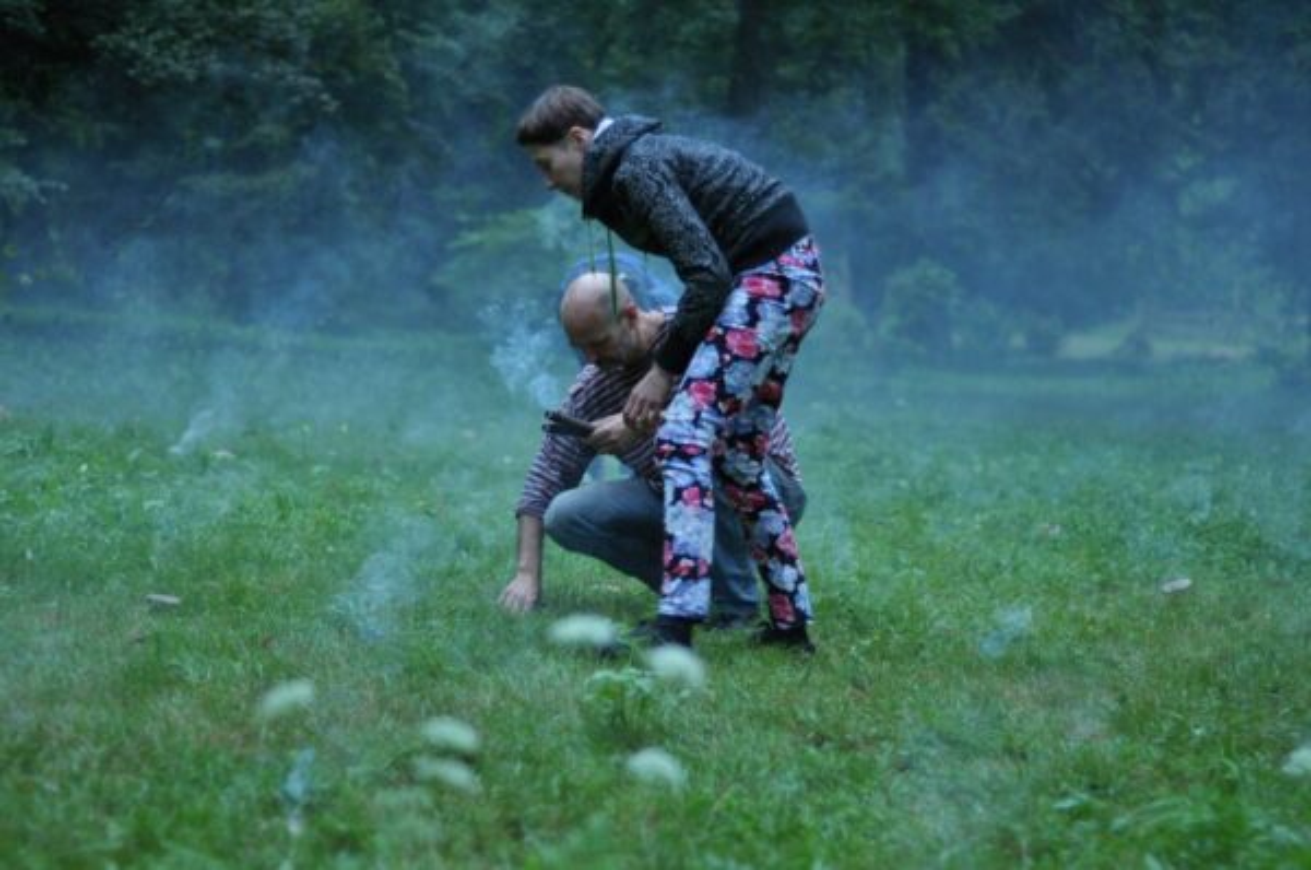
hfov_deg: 27.0
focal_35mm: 75
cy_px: 435
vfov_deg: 18.1
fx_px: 2727
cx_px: 656
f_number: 2
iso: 800
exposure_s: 1/160
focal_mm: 50
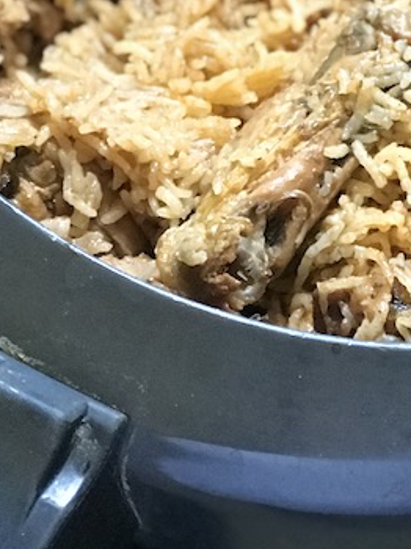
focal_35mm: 174
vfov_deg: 11.1
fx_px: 2758
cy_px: -115
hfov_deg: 8.5
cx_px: 420
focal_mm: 6.6
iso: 640
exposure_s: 1/50
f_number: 2.8
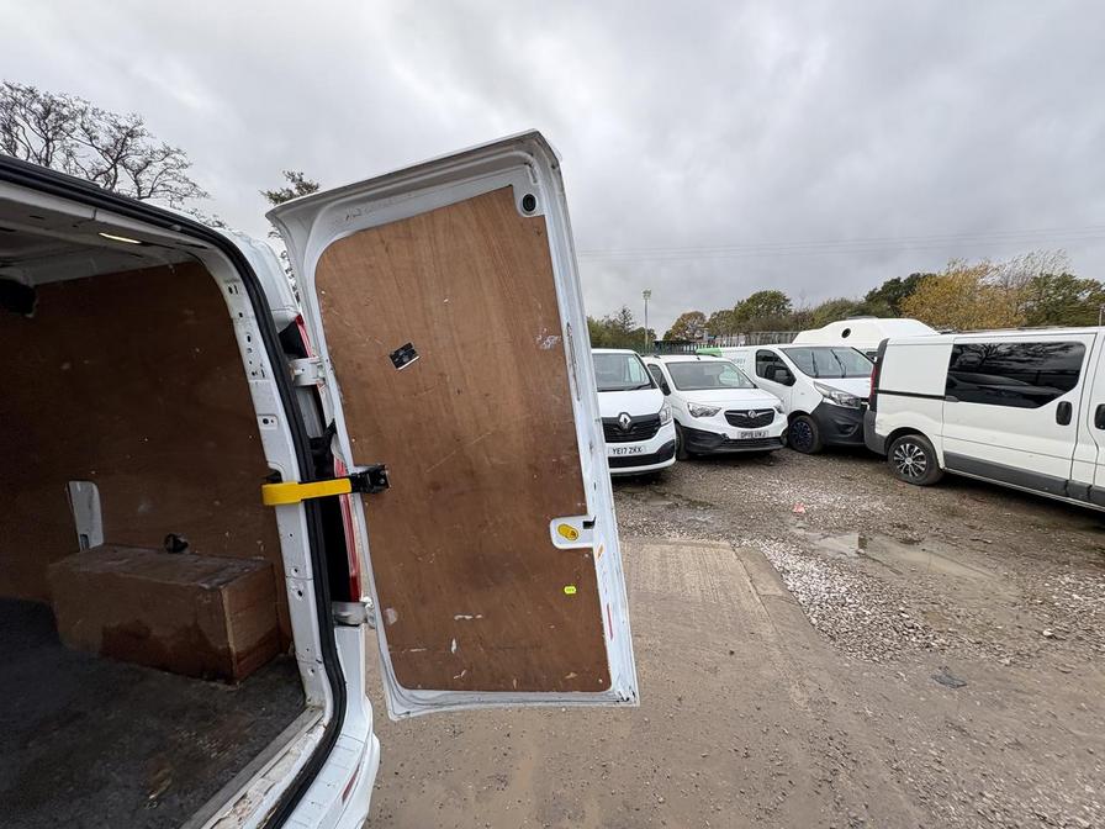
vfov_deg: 85.7
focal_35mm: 14
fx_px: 447
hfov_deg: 102.1
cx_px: 552
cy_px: 414
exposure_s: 1/373
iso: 40
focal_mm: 2.22
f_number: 2.2
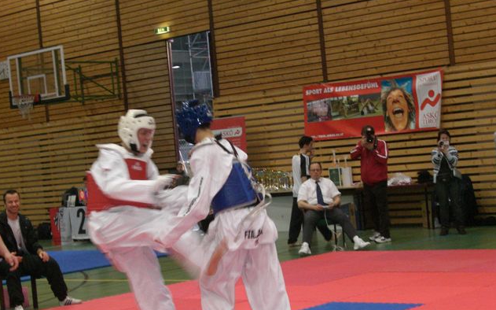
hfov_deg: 24.4
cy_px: 178
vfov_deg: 15.3
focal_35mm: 85
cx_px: 248
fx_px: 1149
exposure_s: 1/60
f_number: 4.1
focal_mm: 12.8
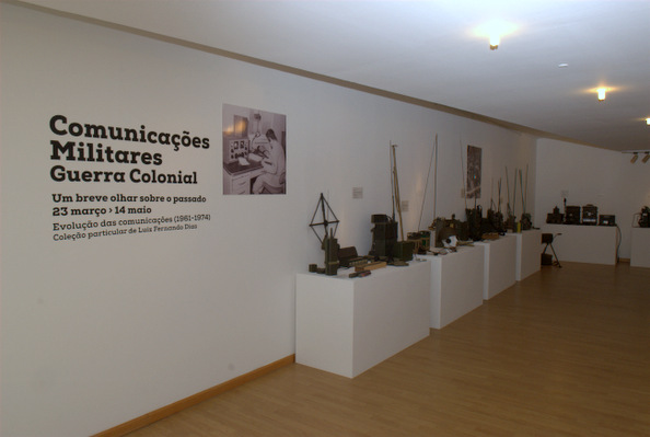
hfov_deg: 70.3
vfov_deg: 50.6
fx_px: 461
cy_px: 218
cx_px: 325
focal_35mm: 26
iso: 400
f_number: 11
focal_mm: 17
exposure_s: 1/60
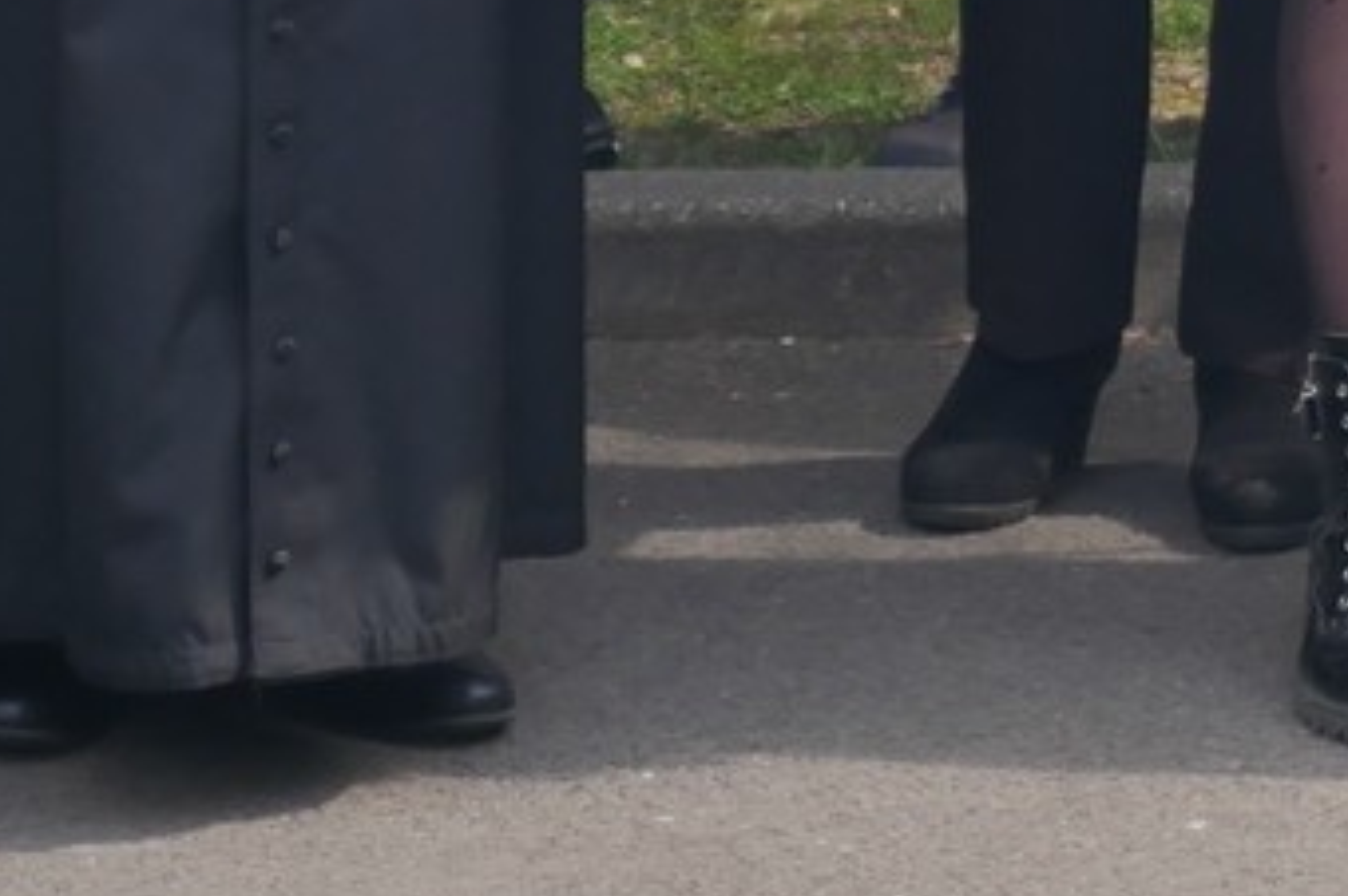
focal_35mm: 326
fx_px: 12195
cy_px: -1158
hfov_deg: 6.2
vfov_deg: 4.1
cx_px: 2319
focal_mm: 37
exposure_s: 1/800
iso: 200
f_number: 3.2
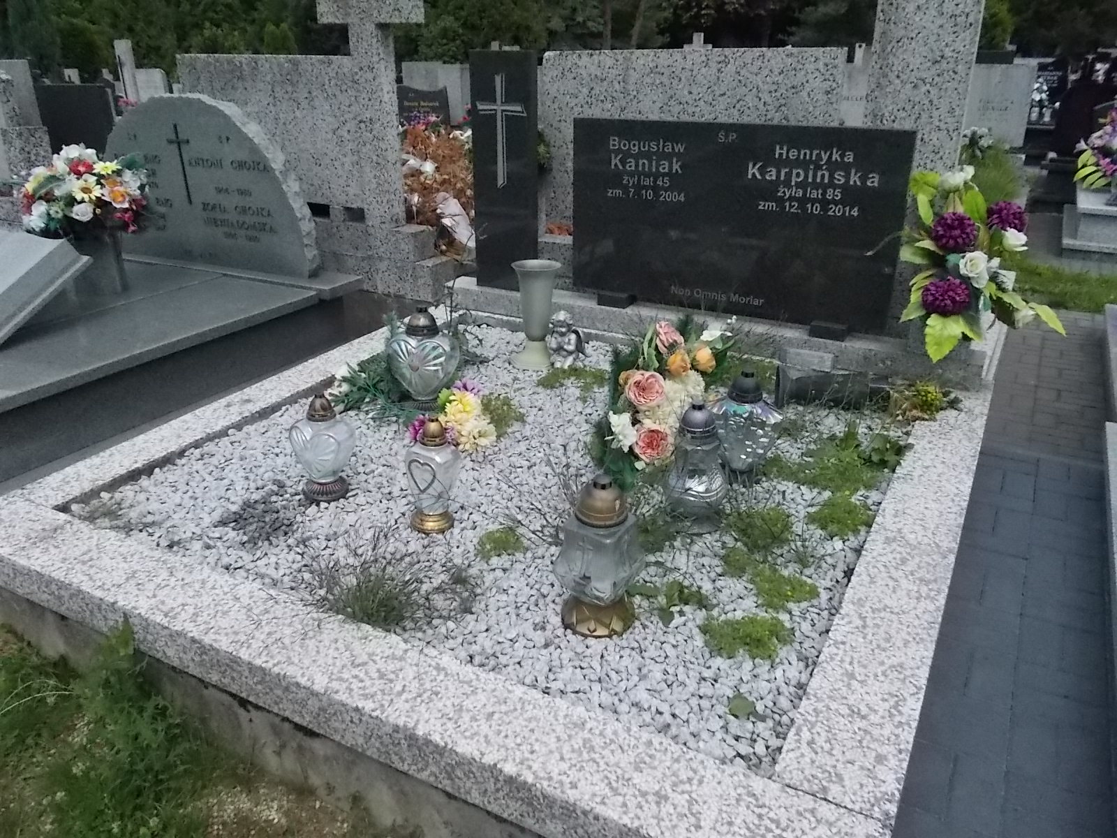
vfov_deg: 53.1
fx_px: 839
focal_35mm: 26
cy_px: 419
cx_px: 558
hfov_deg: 67.3
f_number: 8
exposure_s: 1/1000
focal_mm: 4.6
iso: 400
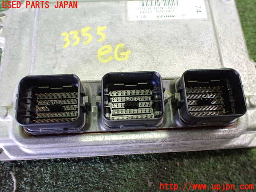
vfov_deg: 46.8
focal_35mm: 30
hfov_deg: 60.0
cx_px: 128
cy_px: 96
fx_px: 222
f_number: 2.3
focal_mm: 5.4
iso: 800
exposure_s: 1/40
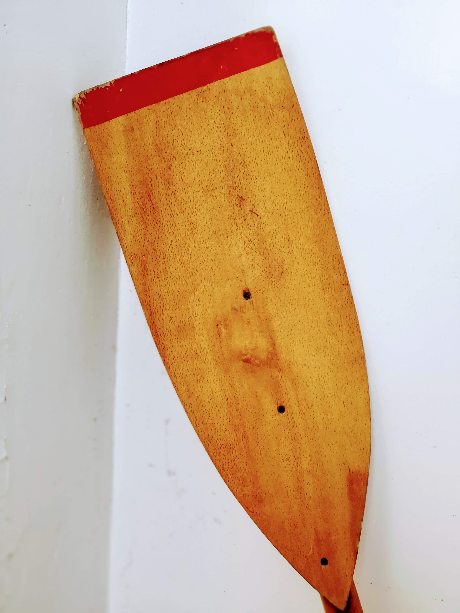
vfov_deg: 65.3
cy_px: 306
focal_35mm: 27
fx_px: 478
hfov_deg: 51.4
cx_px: 230
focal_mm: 3.95
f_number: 4
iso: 400
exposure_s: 1/33.3
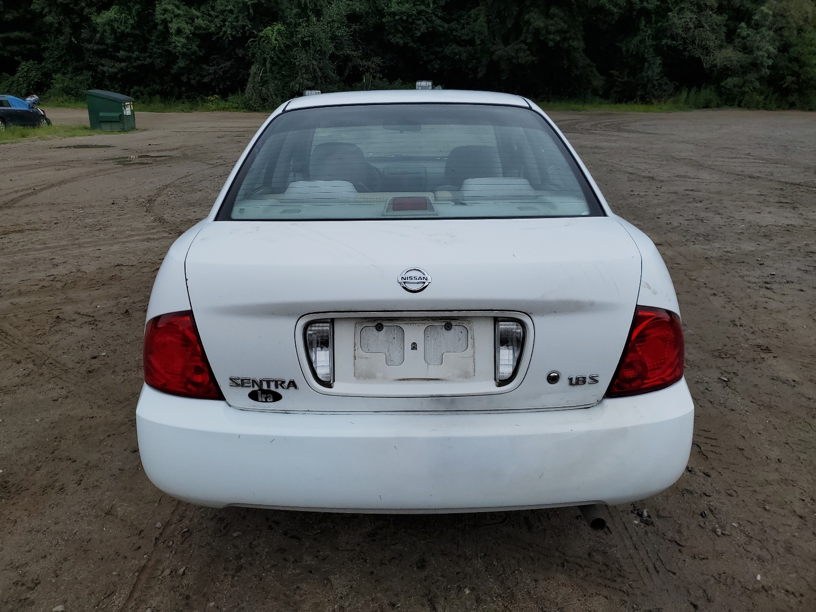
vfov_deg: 53.1
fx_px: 613
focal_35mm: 26
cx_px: 408
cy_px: 306
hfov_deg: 67.3
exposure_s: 1/2500
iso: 50
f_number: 1.5
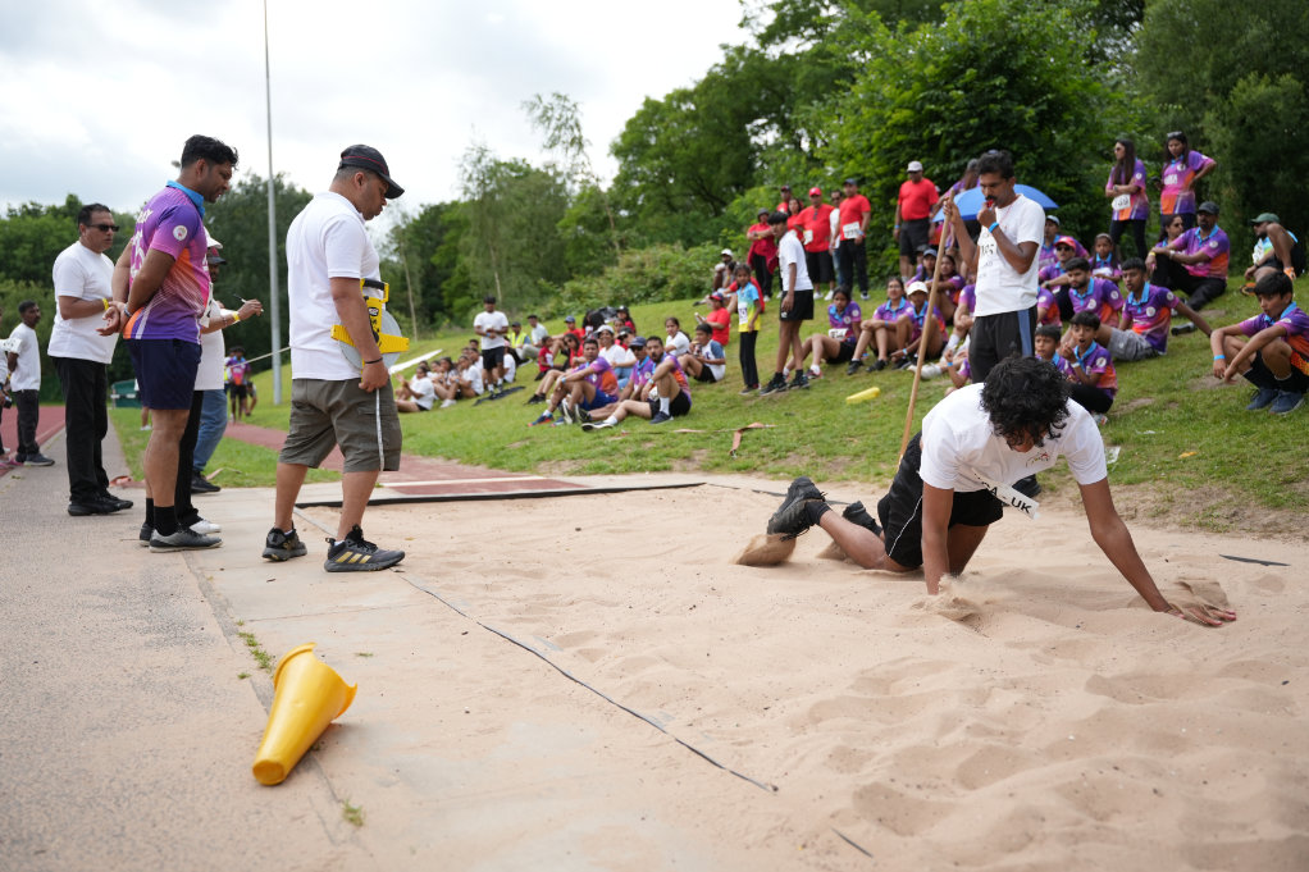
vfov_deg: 40.0
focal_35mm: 33
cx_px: 654
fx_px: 1200
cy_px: 436
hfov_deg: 57.2
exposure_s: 1/2000
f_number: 2.8
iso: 250
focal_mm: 33
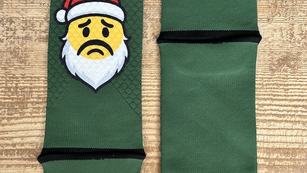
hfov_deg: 30.2
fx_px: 570
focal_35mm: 70
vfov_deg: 16.8
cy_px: -2
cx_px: 154
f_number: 1.78
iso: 80
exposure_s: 1/64
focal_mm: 6.86
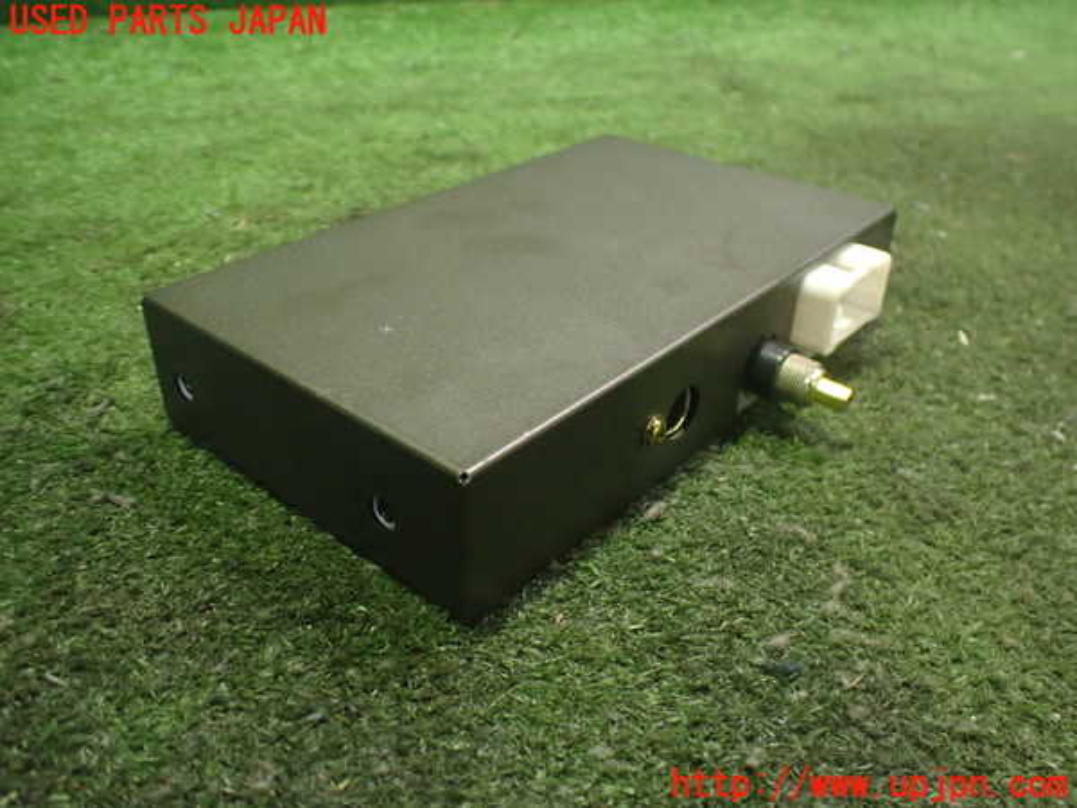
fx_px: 933
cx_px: 538
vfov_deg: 46.8
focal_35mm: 30
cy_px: 404
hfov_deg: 60.0
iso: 1000
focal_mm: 5.4
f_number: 2.3
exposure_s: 1/30
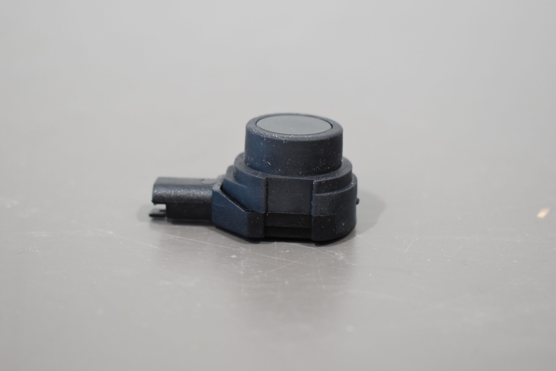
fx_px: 1042
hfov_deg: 29.9
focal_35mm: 68
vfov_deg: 20.2
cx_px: 278
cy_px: 186
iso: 800
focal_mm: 45
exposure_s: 1/60
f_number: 5
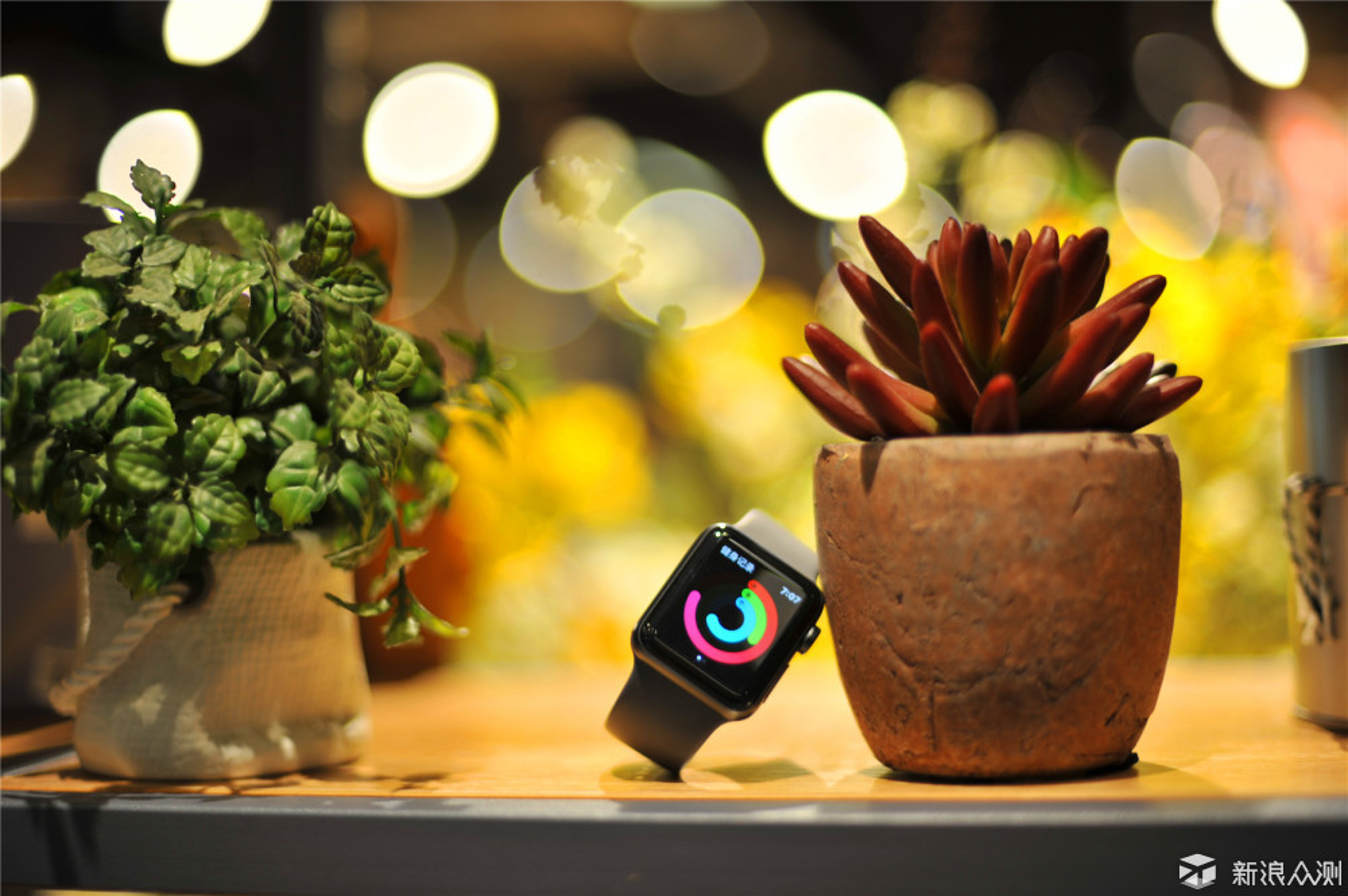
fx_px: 1871
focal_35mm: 50
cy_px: 448
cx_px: 674
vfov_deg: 26.9
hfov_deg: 39.6
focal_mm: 50
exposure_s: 1/160
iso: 200
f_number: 1.4
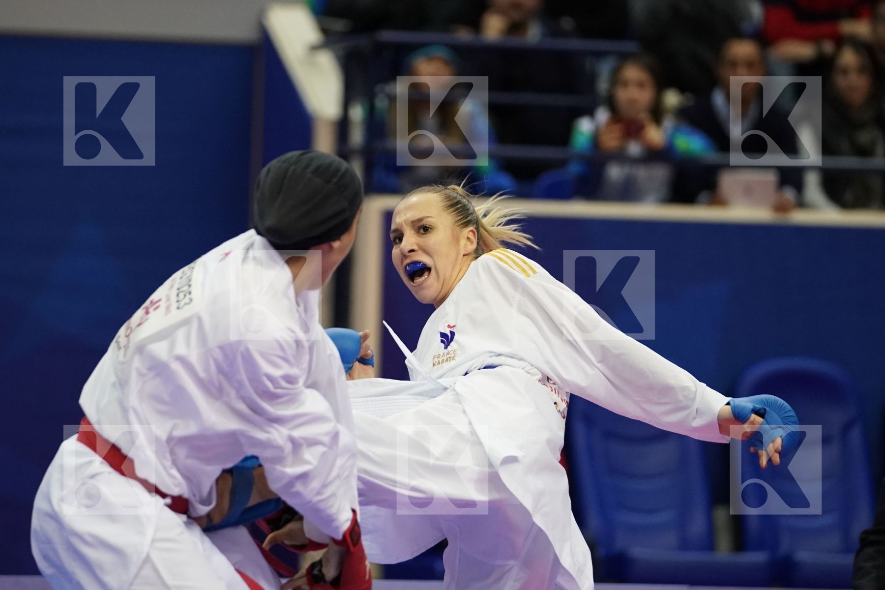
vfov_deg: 5.2
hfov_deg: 7.8
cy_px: 295
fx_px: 6489
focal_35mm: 264
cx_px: 442
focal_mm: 176
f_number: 2.8
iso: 3200
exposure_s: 1/1000
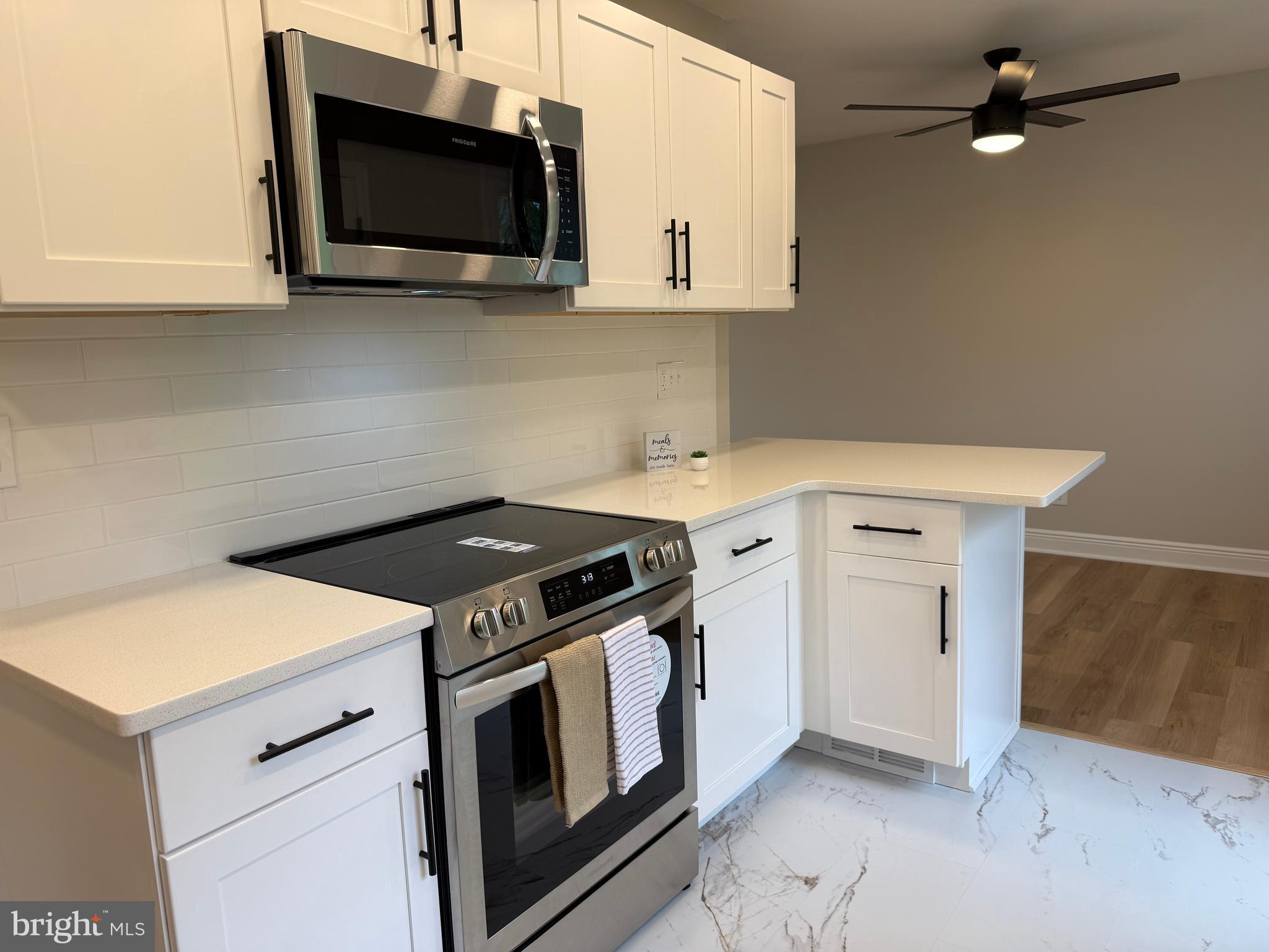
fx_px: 880
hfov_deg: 71.6
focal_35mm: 24
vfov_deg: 56.8
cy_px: 476
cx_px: 634
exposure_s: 1/133
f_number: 1.78
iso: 50
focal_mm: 6.76
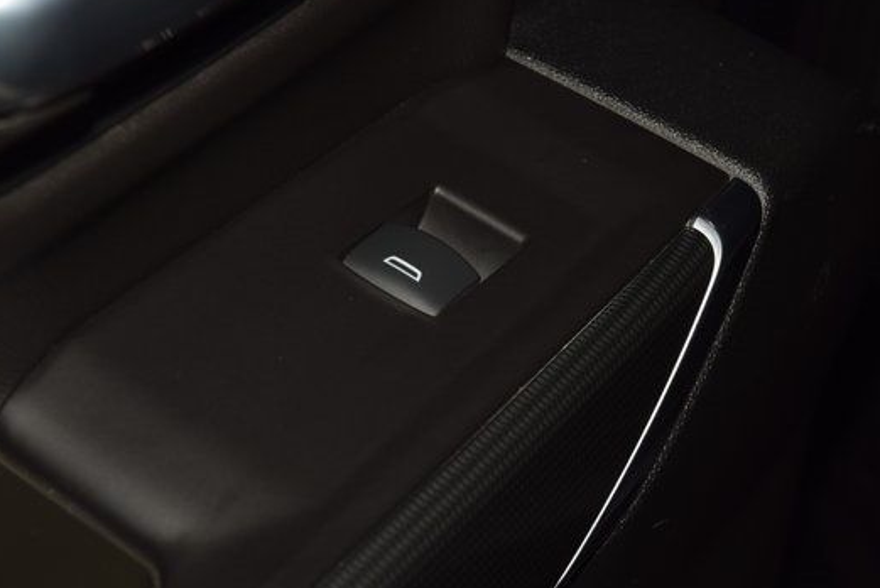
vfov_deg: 10.6
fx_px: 3155
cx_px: 395
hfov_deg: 15.9
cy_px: 285
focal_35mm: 129
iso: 100
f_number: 8
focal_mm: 70
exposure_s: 1/125
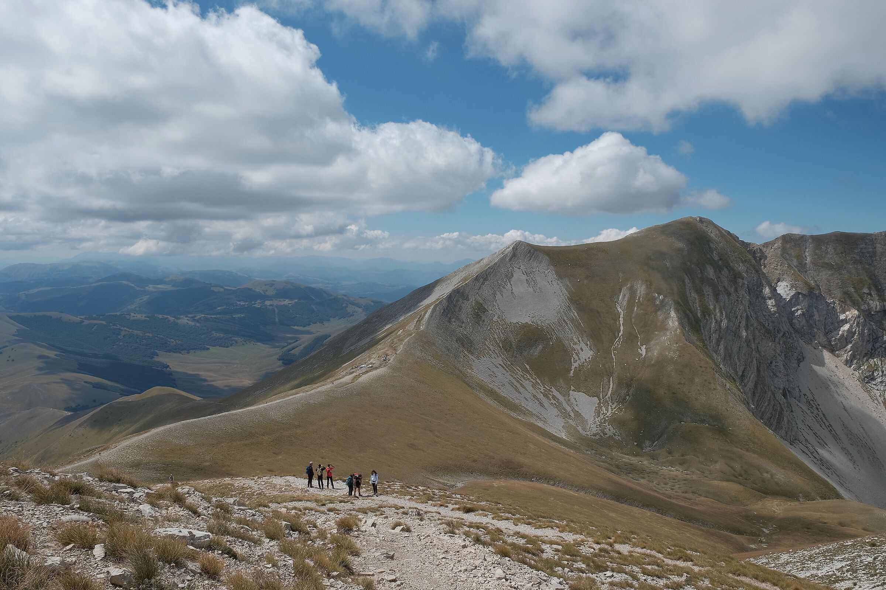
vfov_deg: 47.9
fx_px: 664
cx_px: 443
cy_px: 295
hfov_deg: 67.4
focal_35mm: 27
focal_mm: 18
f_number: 9
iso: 200
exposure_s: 1/640
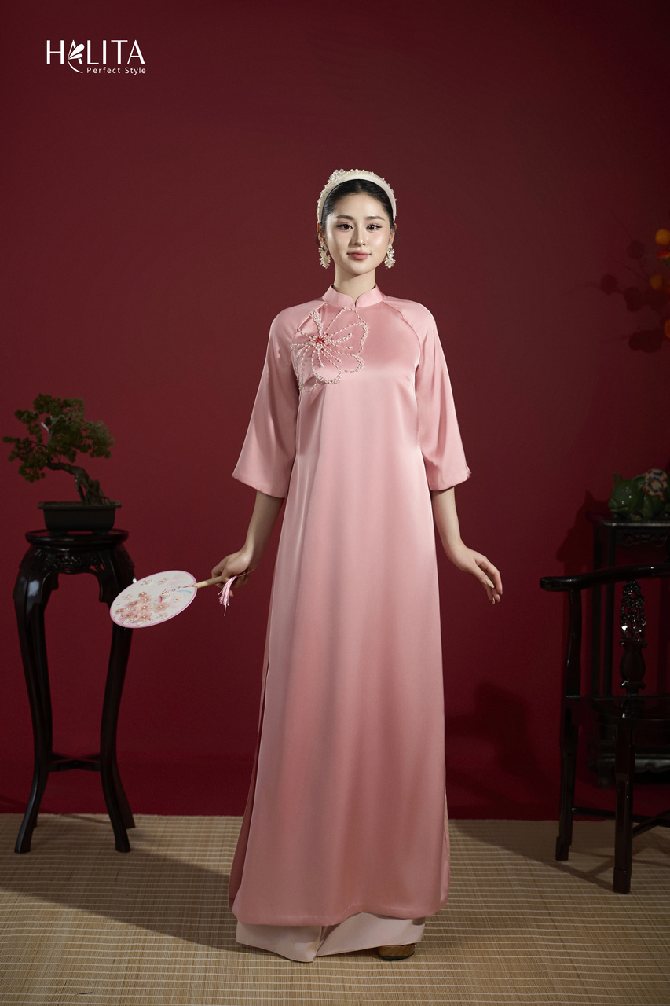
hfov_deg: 19.5
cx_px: 335
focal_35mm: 70
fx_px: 1955
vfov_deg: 28.8
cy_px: 503
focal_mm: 70
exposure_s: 1/250
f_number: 3.2
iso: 200
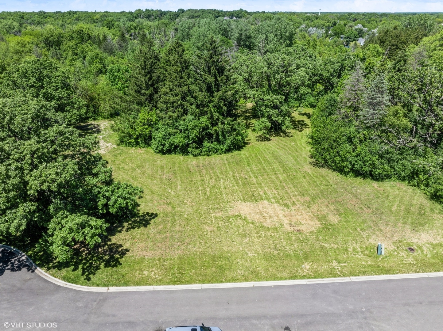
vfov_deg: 56.8
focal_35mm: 24
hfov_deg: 71.6
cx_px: 222
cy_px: 166
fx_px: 307
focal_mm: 12.29
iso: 100
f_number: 11
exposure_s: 1/120
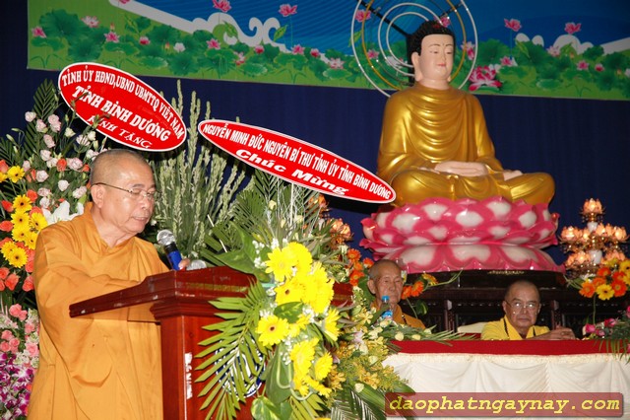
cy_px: 210
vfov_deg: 13.0
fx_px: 1836
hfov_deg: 19.5
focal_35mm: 105
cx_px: 315
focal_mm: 70
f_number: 4.5
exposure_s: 1/60
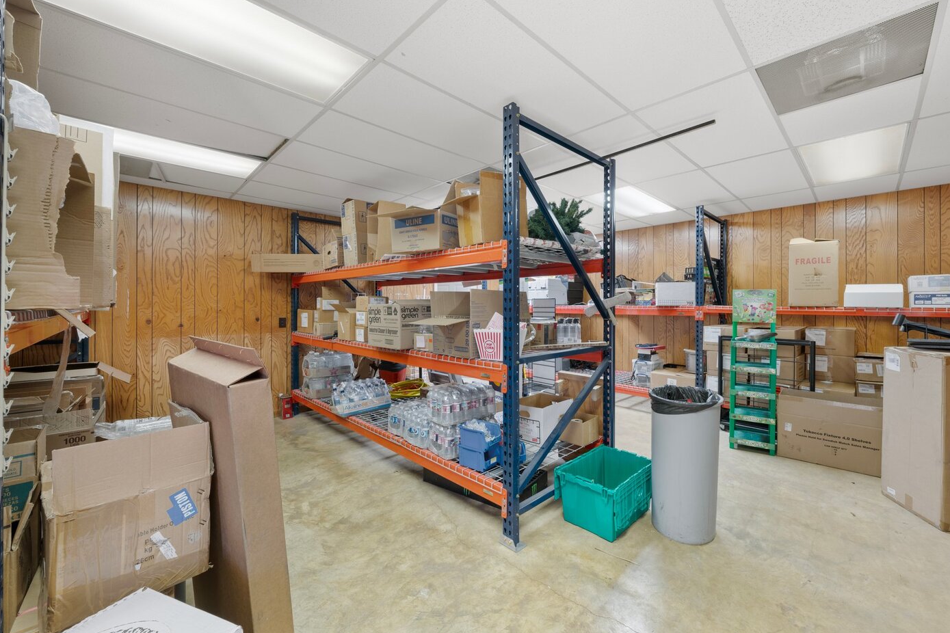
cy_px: 297
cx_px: 522
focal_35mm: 14
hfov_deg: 103.9
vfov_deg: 81.1
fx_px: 369
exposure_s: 4
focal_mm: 12
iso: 100
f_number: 9
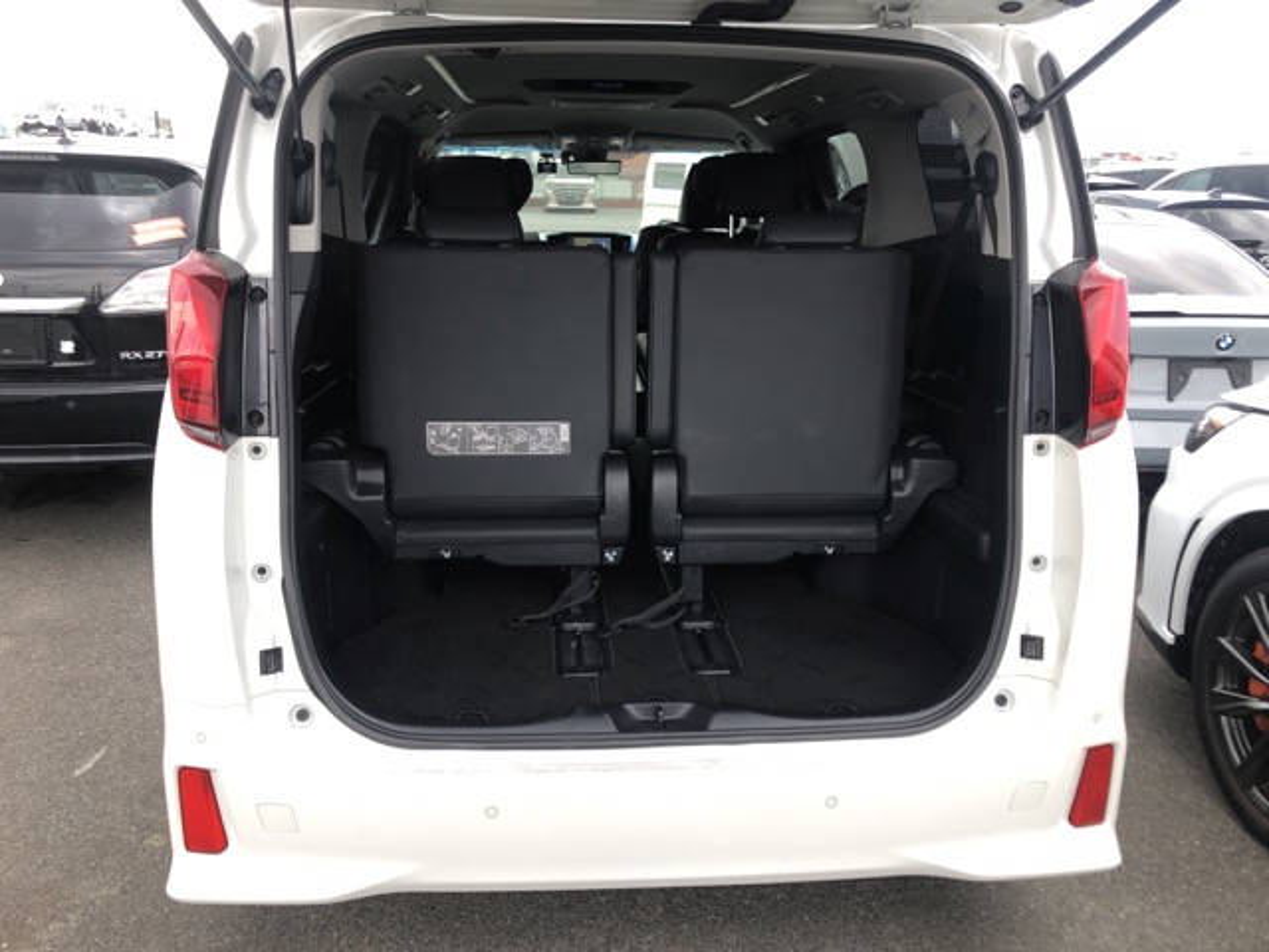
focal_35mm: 28
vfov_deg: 49.7
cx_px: 634
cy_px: 476
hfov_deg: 63.4
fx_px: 1026
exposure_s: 1/135
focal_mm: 3.99
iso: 20
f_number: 1.8
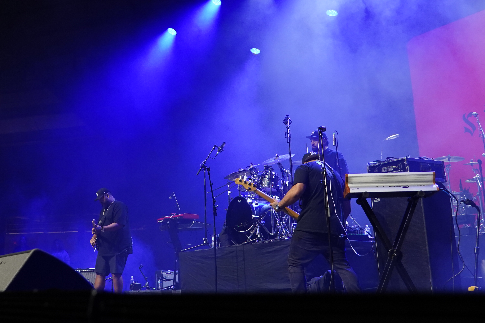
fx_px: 674
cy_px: 60
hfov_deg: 39.2
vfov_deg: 26.4
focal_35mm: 50
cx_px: 163
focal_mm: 25
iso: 2000
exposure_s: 1/160
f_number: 4
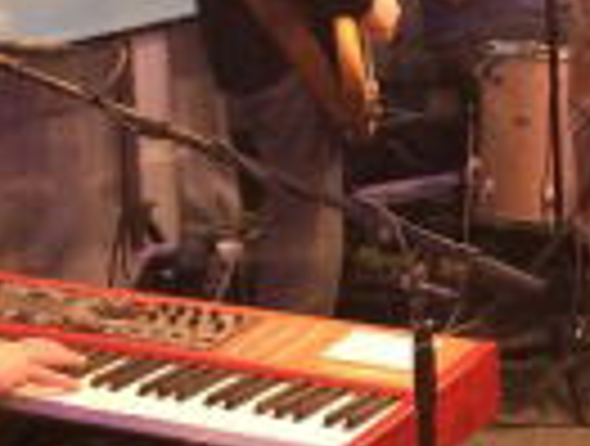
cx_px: 680
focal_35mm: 110
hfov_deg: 17.1
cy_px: 115
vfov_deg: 13.5
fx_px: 1880
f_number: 2.2
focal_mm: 4.15
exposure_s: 1/25
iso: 320
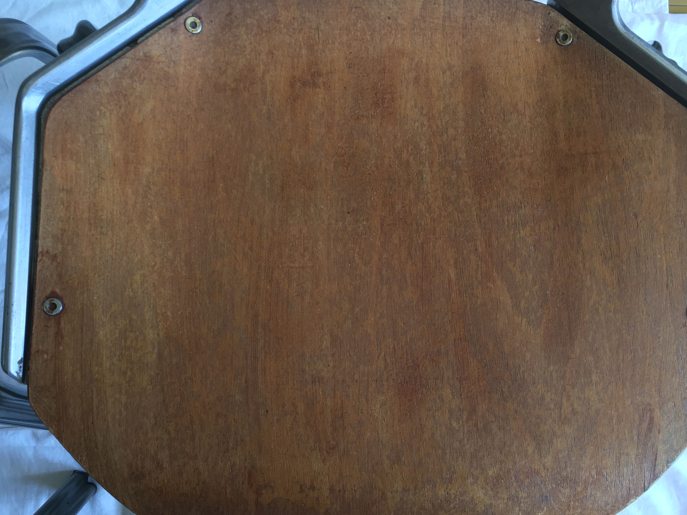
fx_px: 675
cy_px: 264
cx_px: 362
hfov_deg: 53.9
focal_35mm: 34
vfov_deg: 41.8
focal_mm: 4.15
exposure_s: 1/50
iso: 32
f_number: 2.2
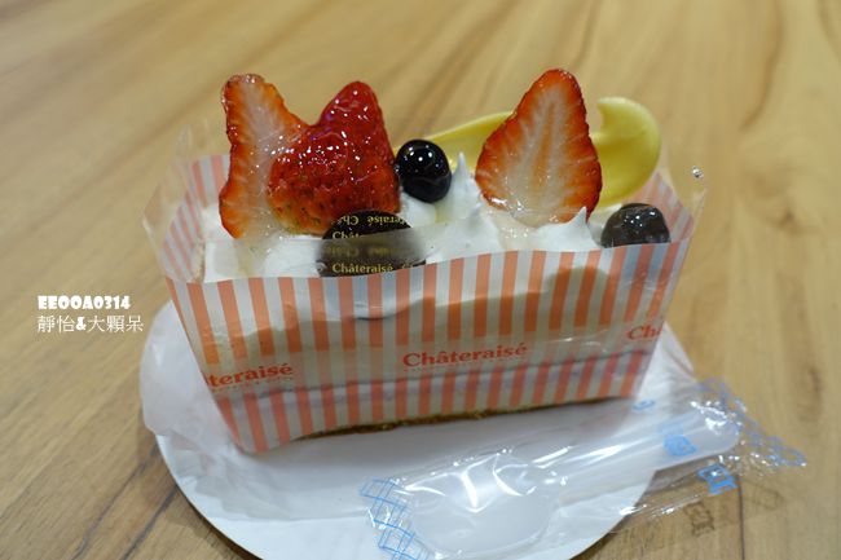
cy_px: 280
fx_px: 701
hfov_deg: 61.9
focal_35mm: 30
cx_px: 420
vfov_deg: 43.6
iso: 125
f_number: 2.8
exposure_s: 1/60
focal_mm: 10.89
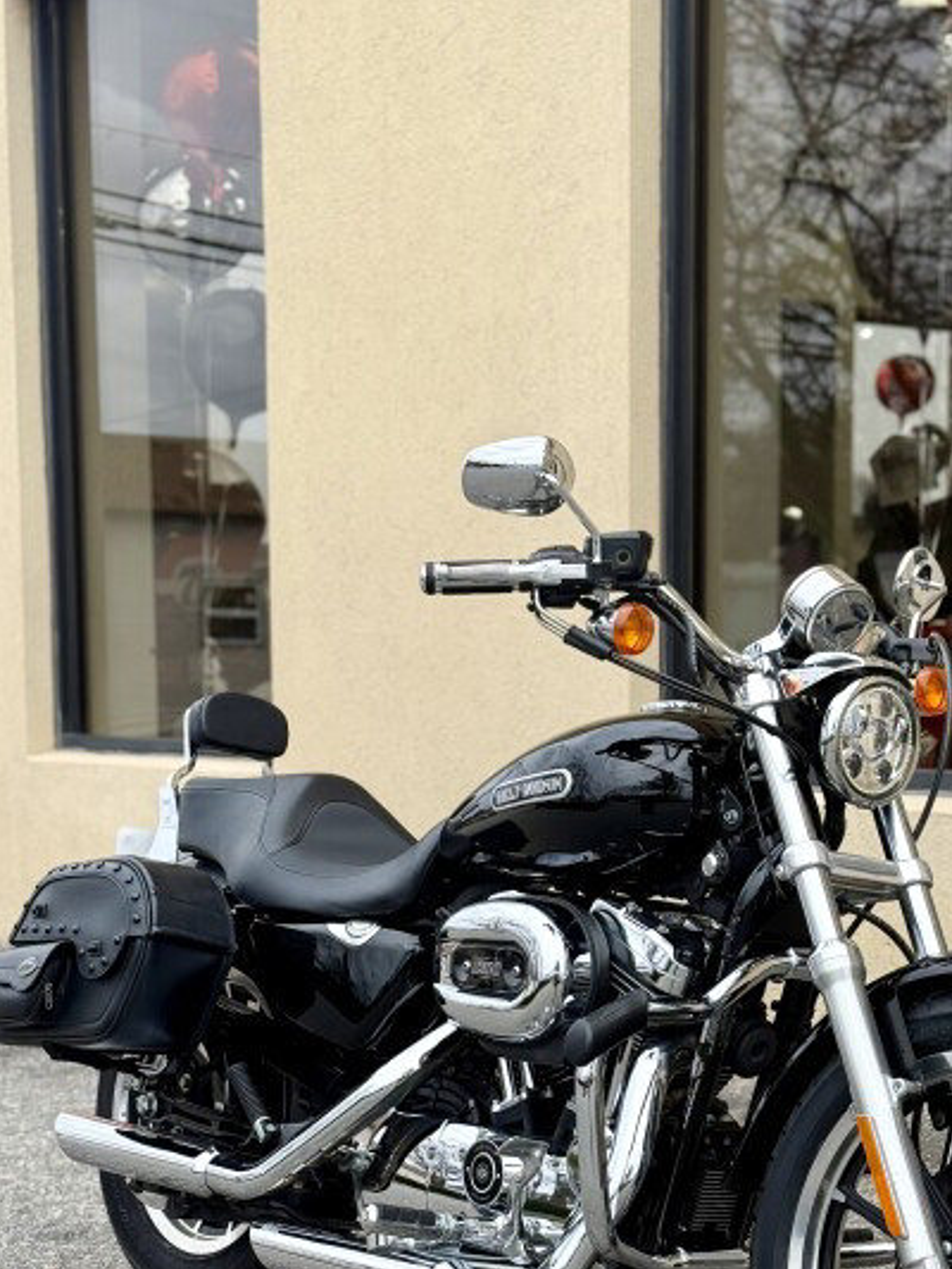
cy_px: 931
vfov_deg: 26.7
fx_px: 2639
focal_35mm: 72
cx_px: 581
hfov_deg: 20.4
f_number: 1.78
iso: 80
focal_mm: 6.76
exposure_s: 1/210
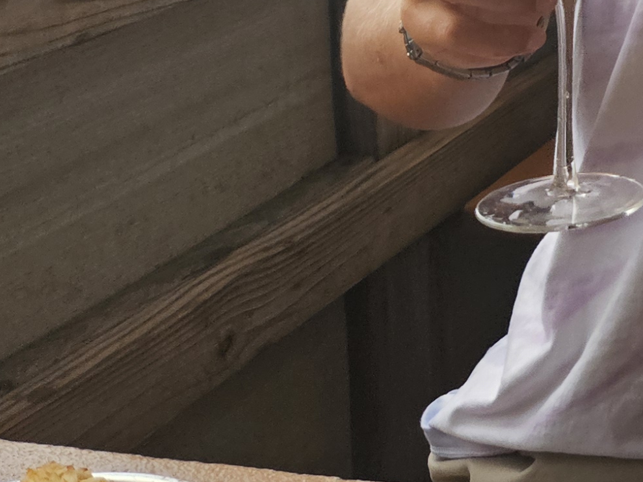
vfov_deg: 14.6
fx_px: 1728
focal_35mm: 93
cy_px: -277
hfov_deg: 16.5
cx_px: 1250
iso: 200
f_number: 1.8
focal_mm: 5.4
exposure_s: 1/120
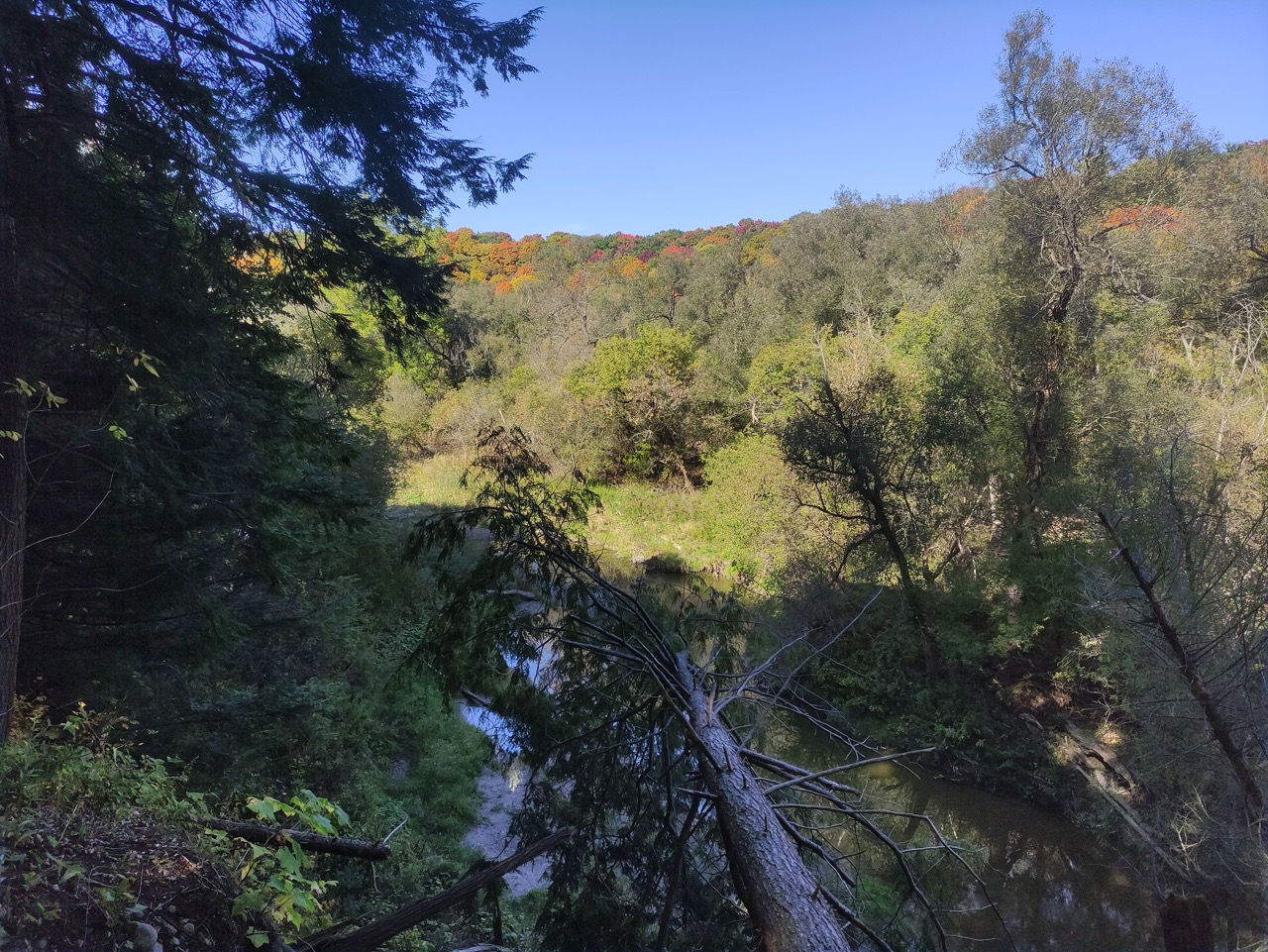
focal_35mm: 25
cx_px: 634
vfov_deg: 54.9
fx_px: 916
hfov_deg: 69.4
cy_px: 476
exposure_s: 1/1003
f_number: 1.89
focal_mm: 5.43
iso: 100
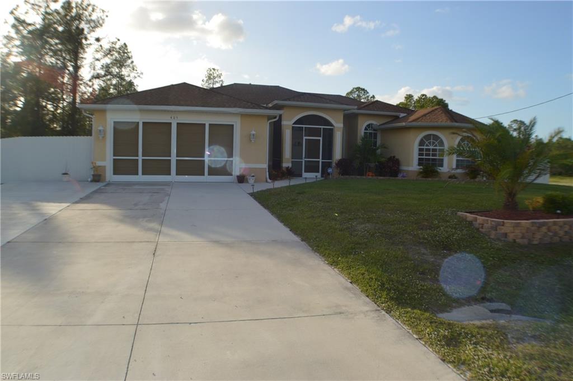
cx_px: 286
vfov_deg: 43.5
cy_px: 190
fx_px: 477
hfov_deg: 62.0
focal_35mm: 30
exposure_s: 1/200
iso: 100
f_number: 9
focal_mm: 20
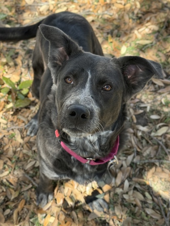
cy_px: 113
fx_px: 314
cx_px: 85
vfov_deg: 39.7
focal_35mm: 48
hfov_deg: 30.3
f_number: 1.78
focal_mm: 6.76
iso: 64
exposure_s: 1/553
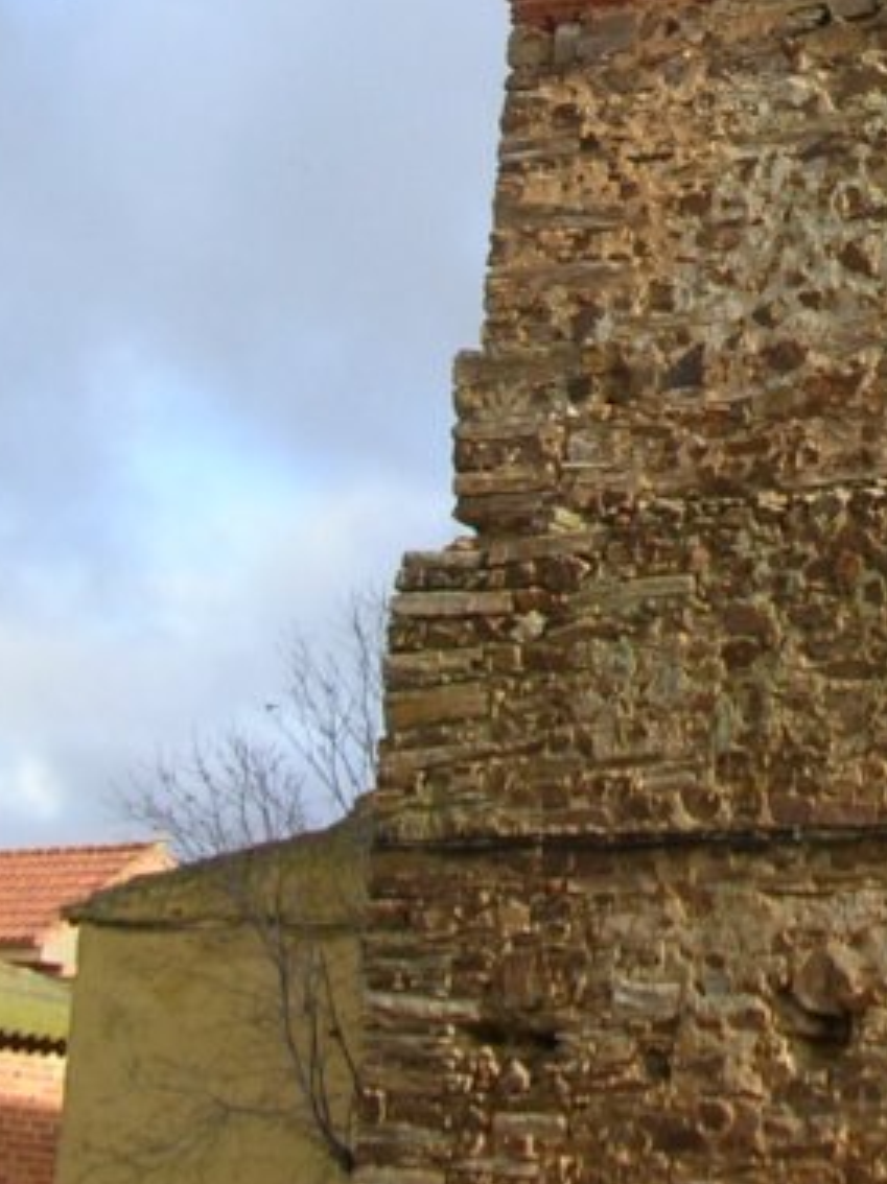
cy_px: -9
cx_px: 1081
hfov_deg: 13.9
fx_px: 3523
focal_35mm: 103
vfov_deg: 18.6
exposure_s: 1/497
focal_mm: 5.8
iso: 50
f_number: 2.8
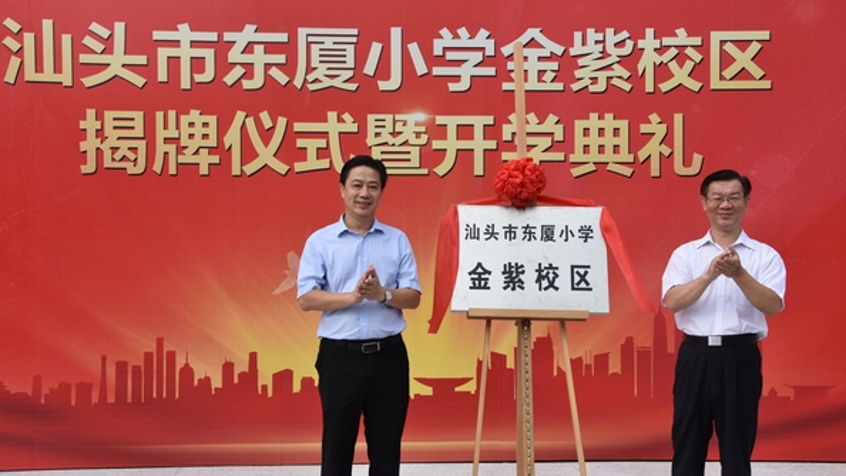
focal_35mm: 56
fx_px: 1246
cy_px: 262
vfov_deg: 21.6
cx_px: 423
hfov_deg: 37.5
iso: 250
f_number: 8
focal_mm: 35
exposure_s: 1/500
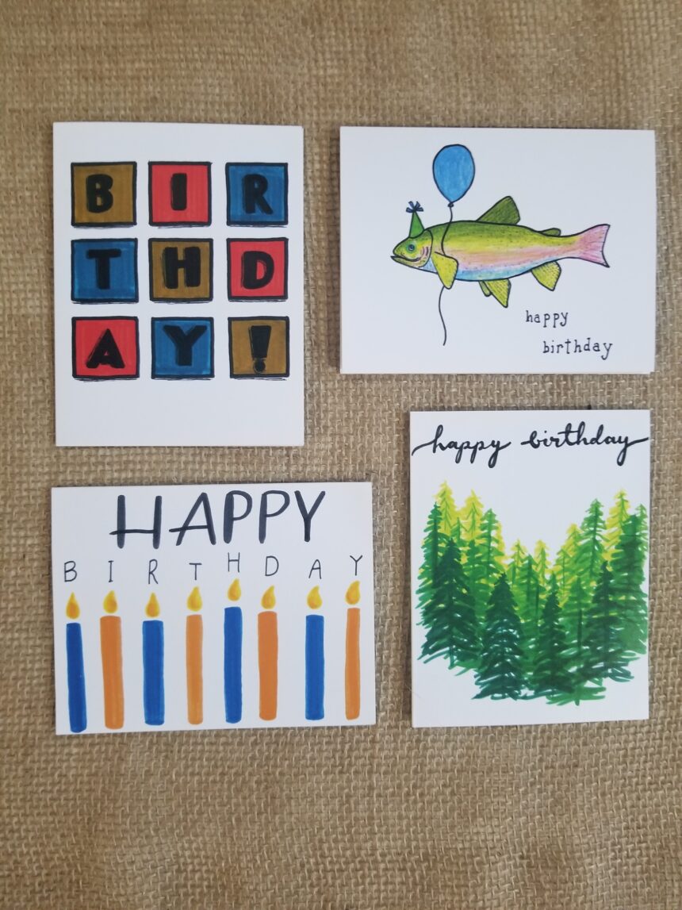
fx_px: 683
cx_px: 341
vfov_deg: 67.3
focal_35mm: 26
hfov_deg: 53.1
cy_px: 455
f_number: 1.7
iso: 250
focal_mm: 4.25
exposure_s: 1/13
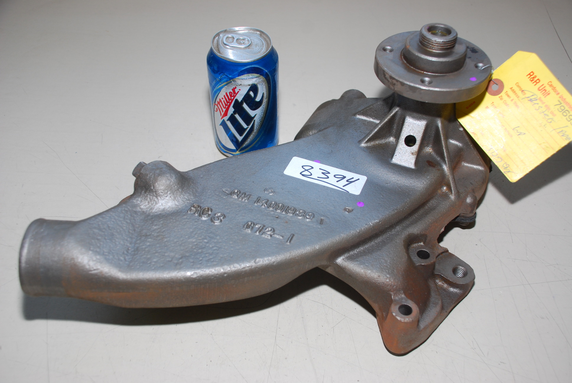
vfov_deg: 34.3
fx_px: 620
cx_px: 286
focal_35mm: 39
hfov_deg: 49.5
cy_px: 192
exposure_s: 1/60
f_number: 5
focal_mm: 26
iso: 200
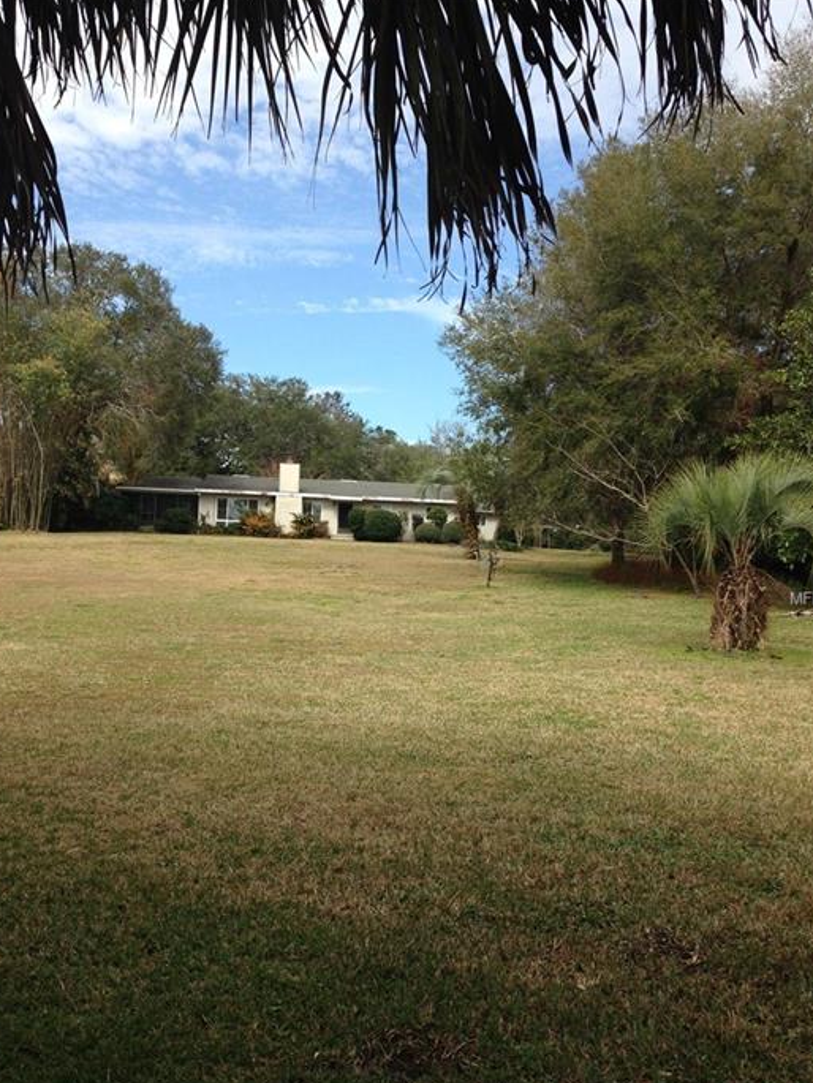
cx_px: 406
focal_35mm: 37
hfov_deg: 38.7
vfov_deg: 50.0
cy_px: 599
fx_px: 1158
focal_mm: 4.12
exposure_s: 1/1261
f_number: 2.4
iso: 50
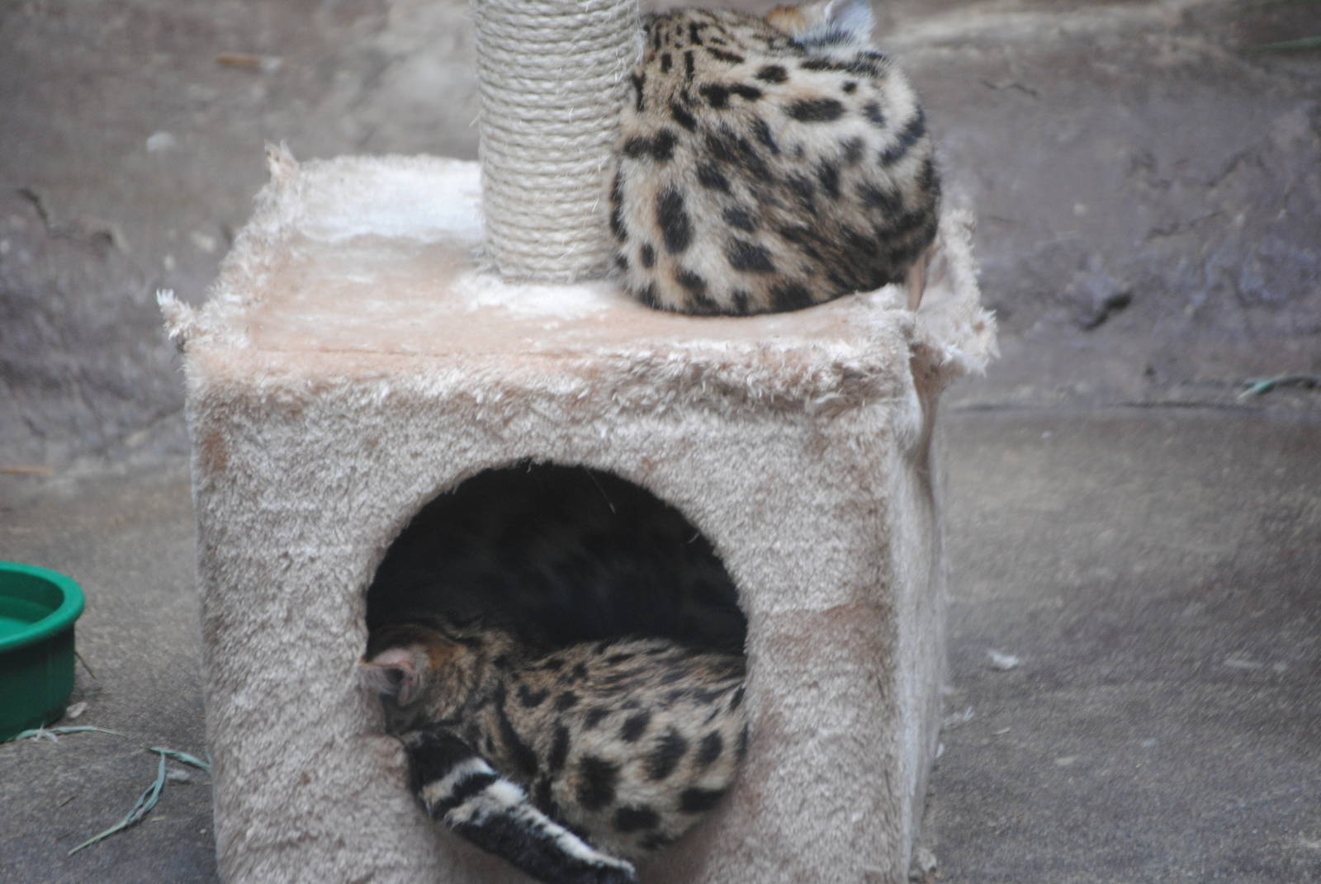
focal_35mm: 225
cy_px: 442
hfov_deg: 9.1
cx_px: 660
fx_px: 8266
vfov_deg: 6.1
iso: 400
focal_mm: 150
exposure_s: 1/40
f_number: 5
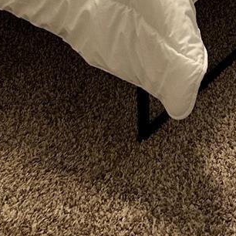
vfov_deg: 13.2
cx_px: 265
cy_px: -303
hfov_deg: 16.2
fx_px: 802
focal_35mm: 104
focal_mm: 6.86
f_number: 1.78
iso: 400
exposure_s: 1/60
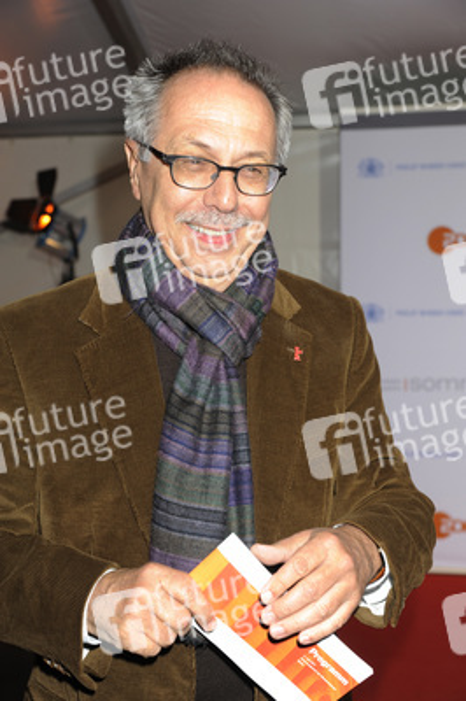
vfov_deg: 38.2
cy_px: 350
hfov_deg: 25.9
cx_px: 233
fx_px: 1011
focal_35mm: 52
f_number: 5.6
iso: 640
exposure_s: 1/160
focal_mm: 52
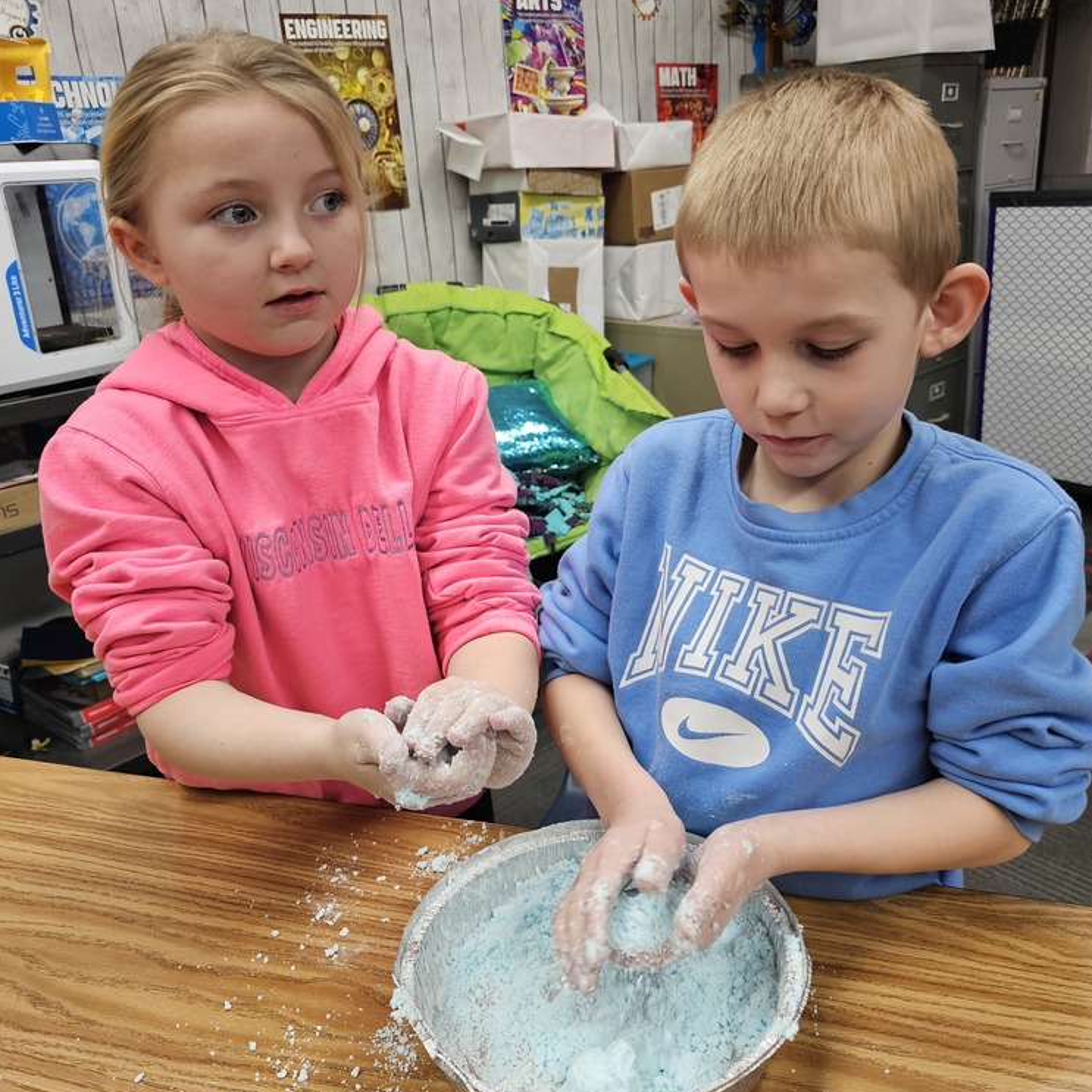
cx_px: 538
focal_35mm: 28
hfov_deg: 57.3
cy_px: 561
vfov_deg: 57.3
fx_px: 999
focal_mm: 6.3
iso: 250
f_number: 1.7
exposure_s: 1/120
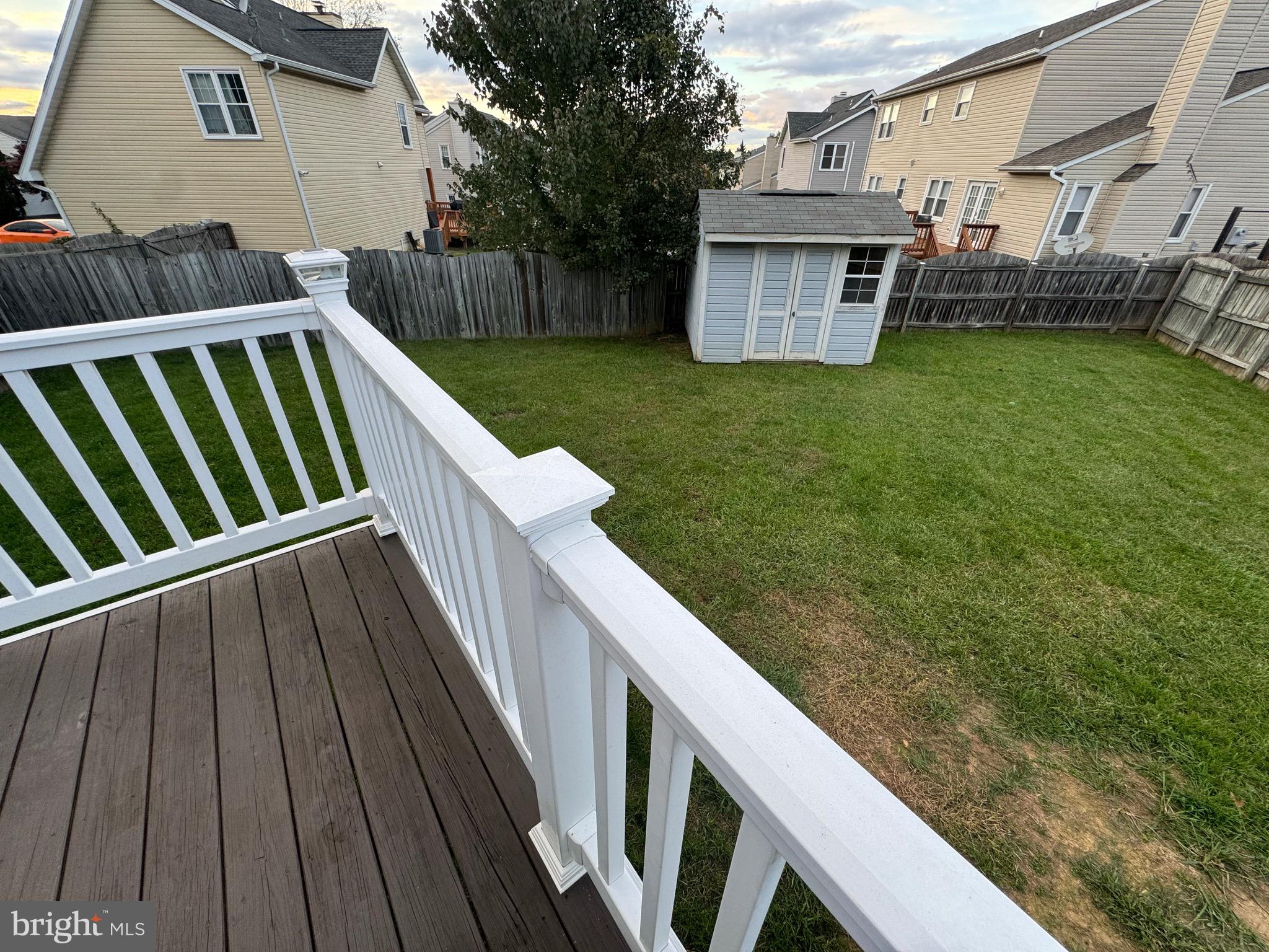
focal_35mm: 14
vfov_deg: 85.7
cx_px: 634
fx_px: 513
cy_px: 476
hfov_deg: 102.1
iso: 64
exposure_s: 1/99
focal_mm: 2.22
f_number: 2.2
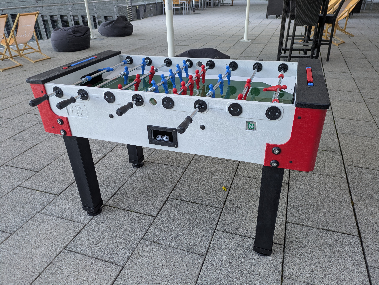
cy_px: 142
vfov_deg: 54.9
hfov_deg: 69.4
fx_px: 274
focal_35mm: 25
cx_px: 190
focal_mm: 5.43
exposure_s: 1/100
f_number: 1.89
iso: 46
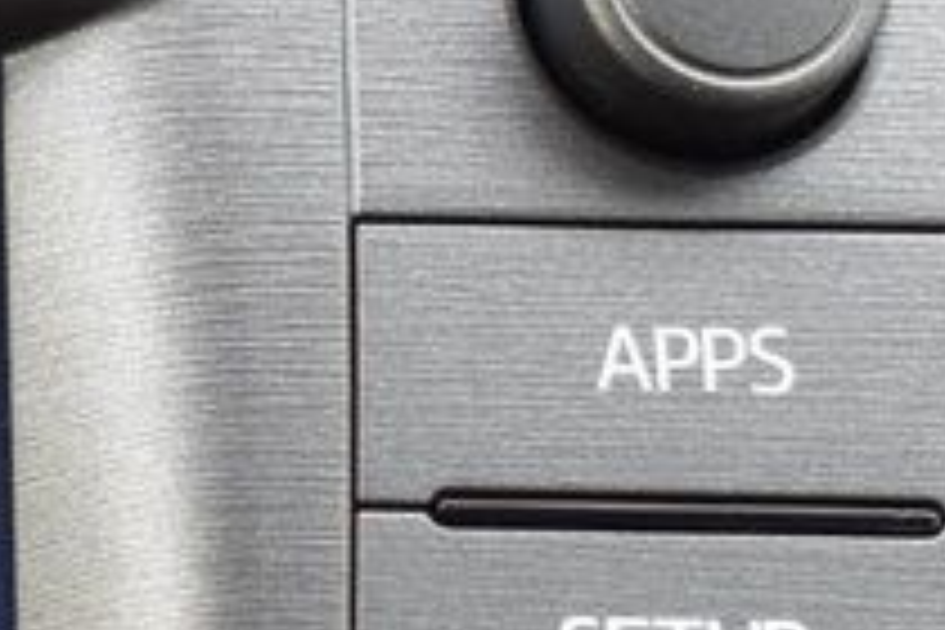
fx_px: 6142
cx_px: -1188
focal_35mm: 234
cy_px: 482
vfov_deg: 5.9
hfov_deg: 8.2
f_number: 8
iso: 400
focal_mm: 32
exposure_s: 1/50
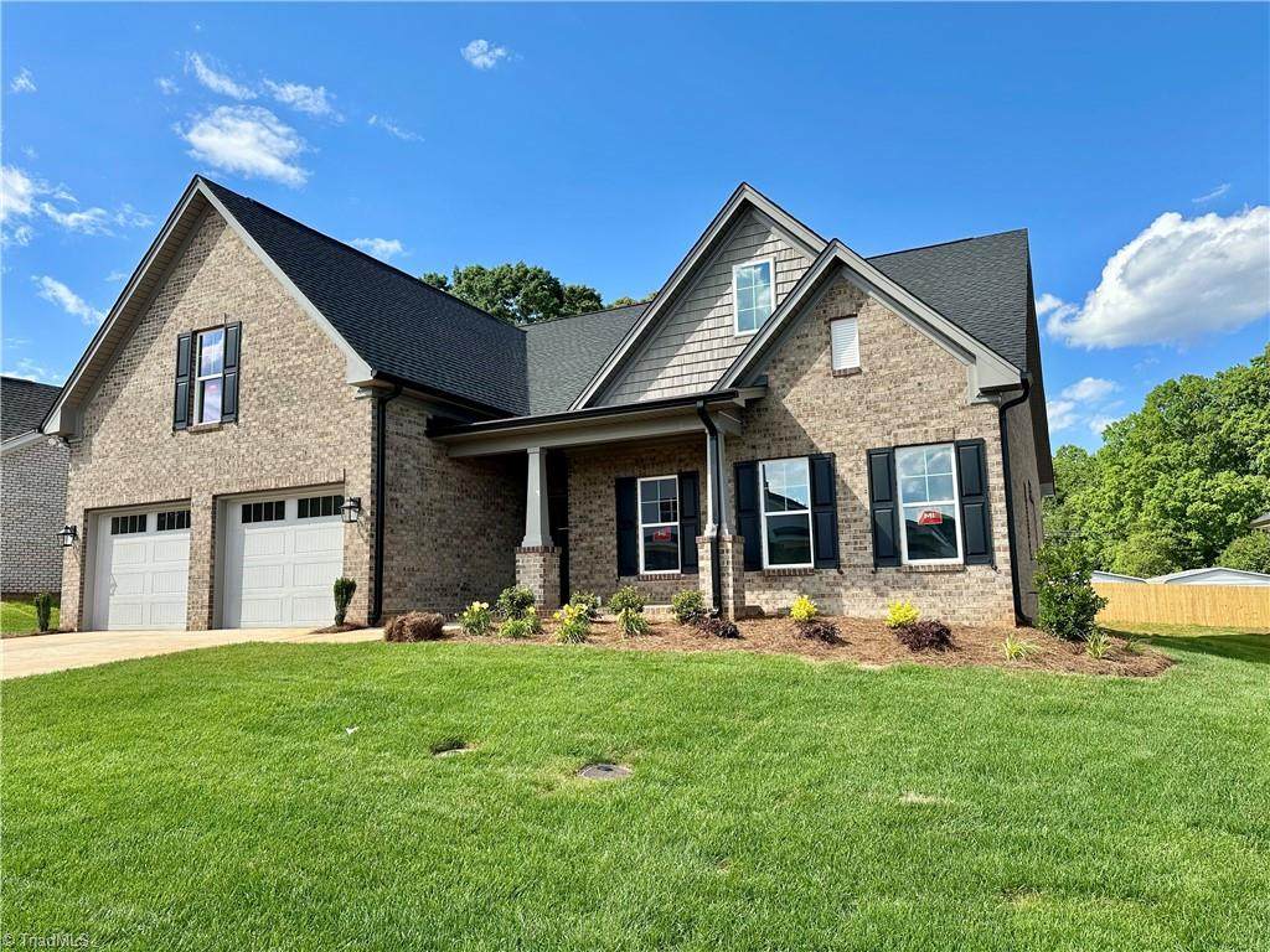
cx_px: 635
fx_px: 881
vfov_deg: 56.8
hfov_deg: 71.6
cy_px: 476
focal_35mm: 24
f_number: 1.78
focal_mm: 6.86
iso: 80
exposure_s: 1/2660
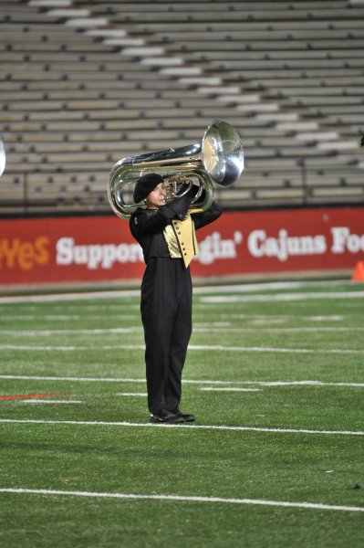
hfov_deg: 4.6
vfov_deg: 6.9
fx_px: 4558
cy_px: 274
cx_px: 182
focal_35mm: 300
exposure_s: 1/250
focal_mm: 200
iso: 800
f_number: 2.8
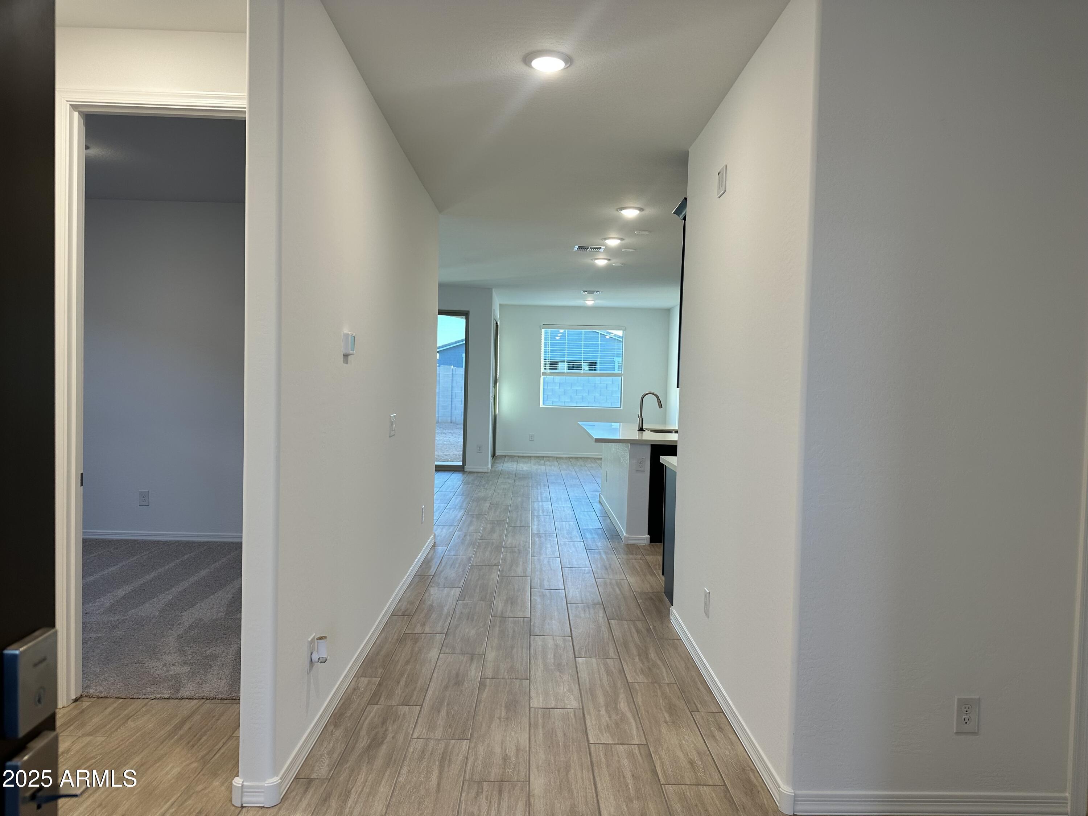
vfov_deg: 56.8
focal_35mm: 24
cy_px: 408
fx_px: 754
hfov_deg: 71.6
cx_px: 544
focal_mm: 6.86
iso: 100
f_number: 1.78
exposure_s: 1/120
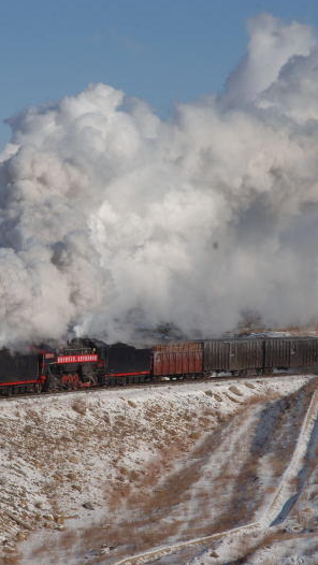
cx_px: 153
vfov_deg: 12.9
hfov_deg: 7.3
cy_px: 281
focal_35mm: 167
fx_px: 2503
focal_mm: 70
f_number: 16
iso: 250
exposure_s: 1/400
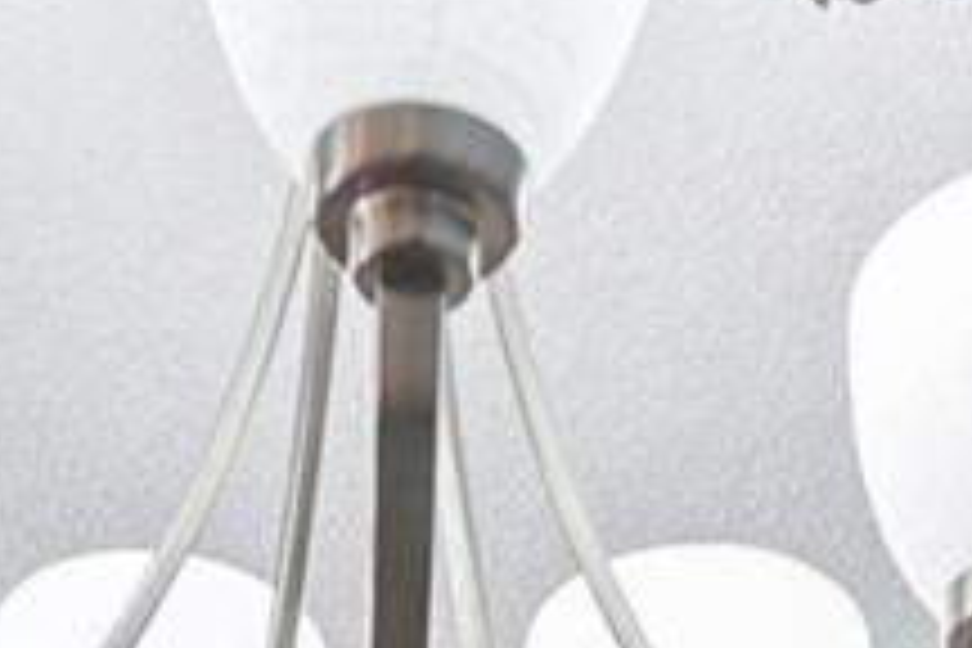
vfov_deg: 8.7
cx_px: 396
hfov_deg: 18.4
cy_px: 2259
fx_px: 2997
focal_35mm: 111
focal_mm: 10
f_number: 2.8
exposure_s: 1/200
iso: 250
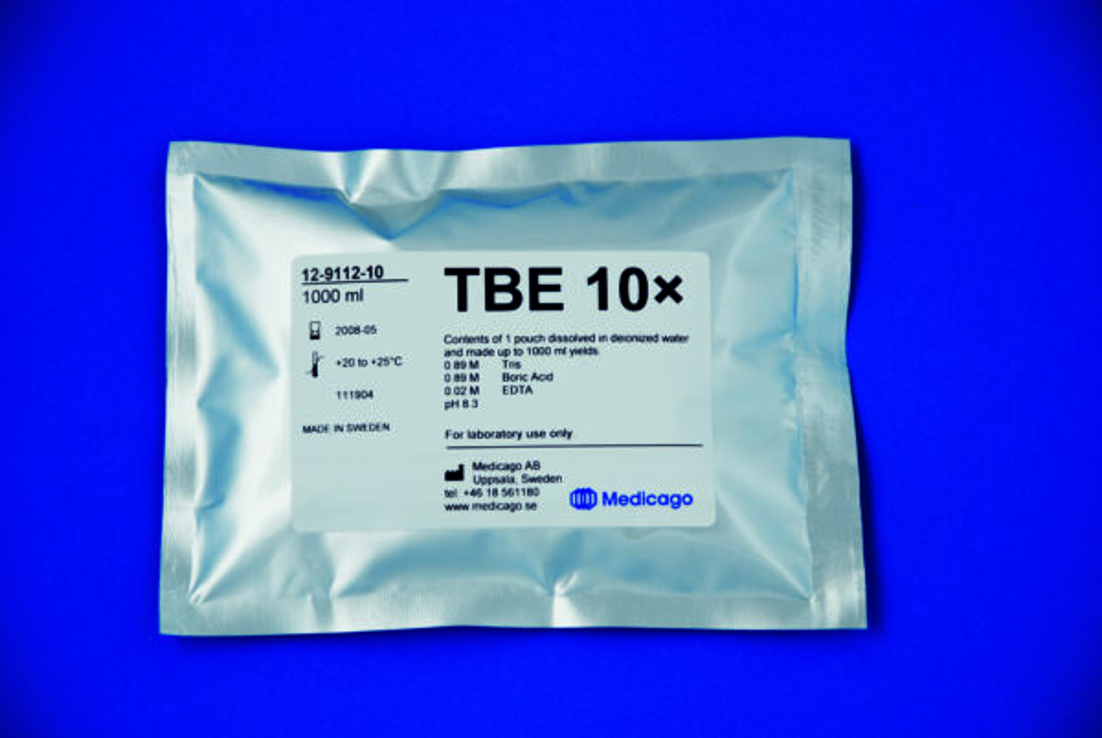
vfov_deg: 8.7
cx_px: 551
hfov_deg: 13.0
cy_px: 369
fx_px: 4828
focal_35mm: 158
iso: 100
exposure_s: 1/15
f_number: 5.6
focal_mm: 105
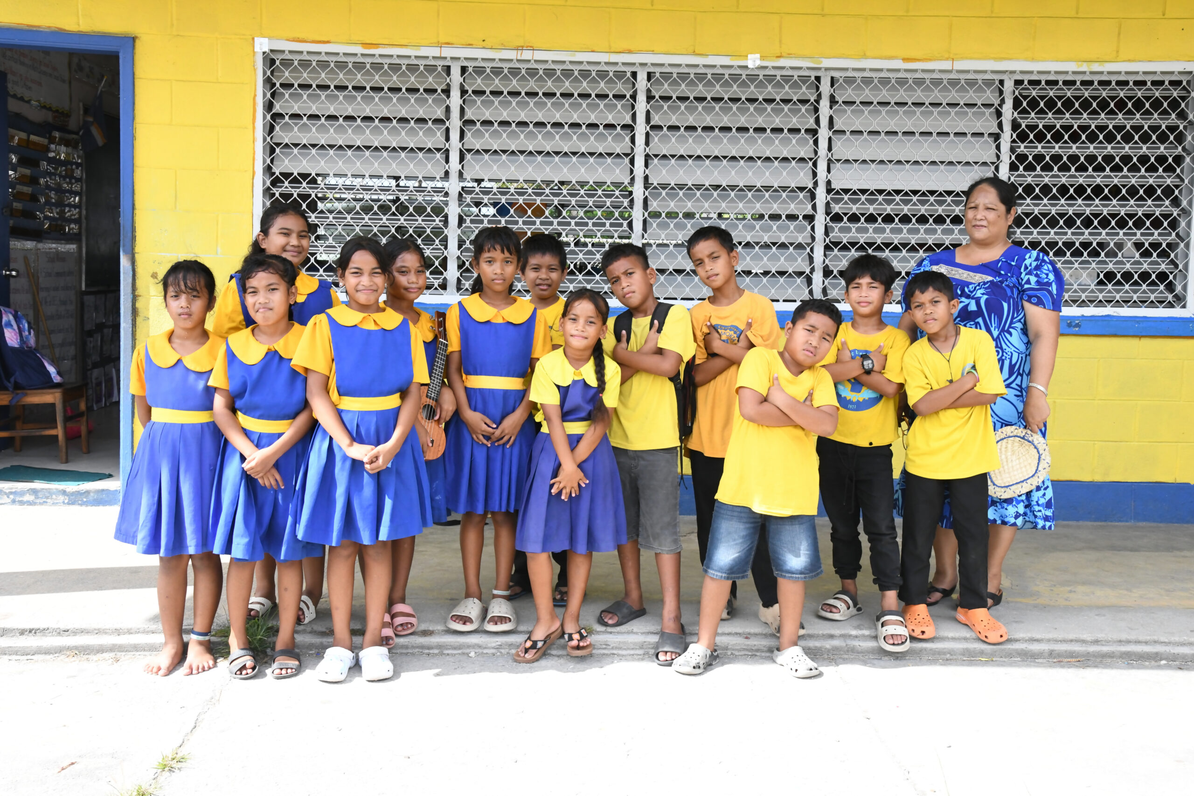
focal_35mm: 38
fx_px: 1260
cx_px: 597
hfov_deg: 50.7
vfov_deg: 35.1
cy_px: 398
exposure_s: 1/640
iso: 2000
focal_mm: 38
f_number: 13
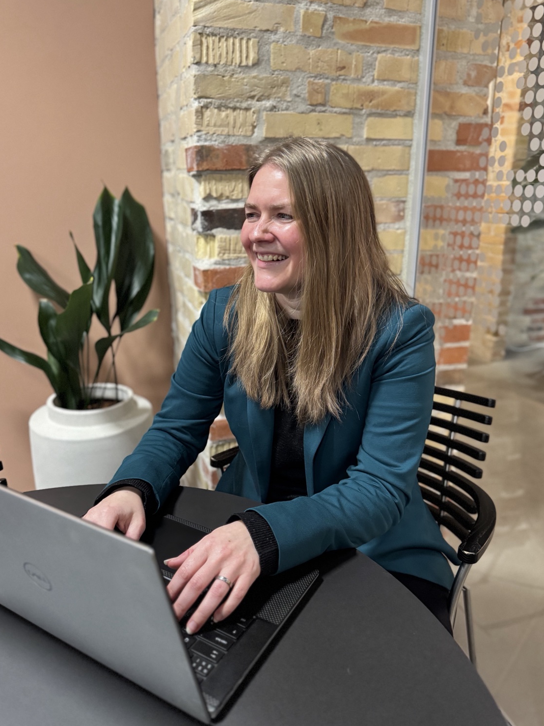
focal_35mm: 26
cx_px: 261
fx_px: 545
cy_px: 340
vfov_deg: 67.2
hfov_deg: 53.1
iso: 800
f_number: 1.78
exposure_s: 1/60
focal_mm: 6.76
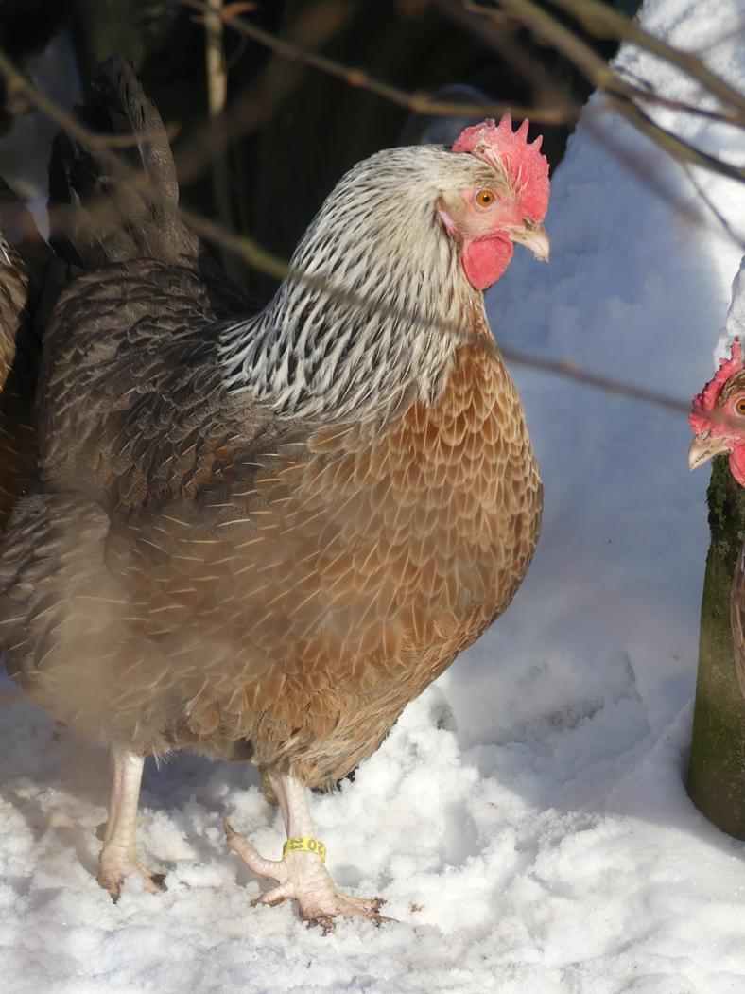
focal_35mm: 600
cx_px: 372
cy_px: 497
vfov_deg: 3.3
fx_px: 17221
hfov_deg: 2.5
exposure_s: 1/1000
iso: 100
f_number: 3.5
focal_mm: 108
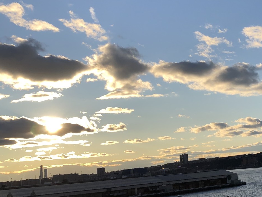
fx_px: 462
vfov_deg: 24.0
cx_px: 248
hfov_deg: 30.0
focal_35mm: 61
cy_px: 85
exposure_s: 1/3003
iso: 20
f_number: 1.8
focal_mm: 3.99
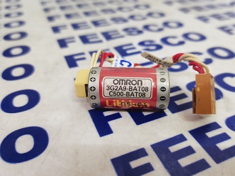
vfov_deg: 46.8
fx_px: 204
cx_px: 130
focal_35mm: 30
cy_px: 89
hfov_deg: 59.8
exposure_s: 1/25
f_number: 1.8
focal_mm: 5.58
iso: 500
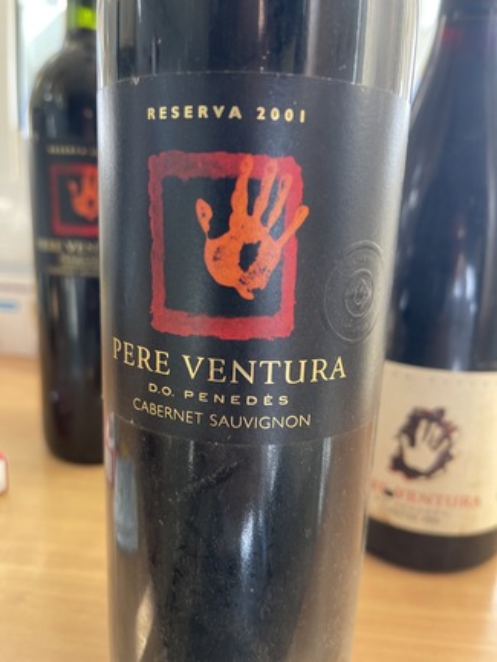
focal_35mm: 25
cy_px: 331
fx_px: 478
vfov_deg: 69.4
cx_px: 248
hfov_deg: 54.9
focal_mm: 5.1
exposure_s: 1/121
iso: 64
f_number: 1.6
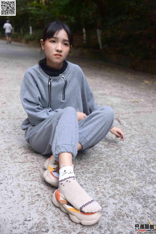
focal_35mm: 35
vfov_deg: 54.4
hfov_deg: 37.9
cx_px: 78
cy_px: 117
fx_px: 227
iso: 250
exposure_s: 1/160
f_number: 5.6
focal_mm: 35
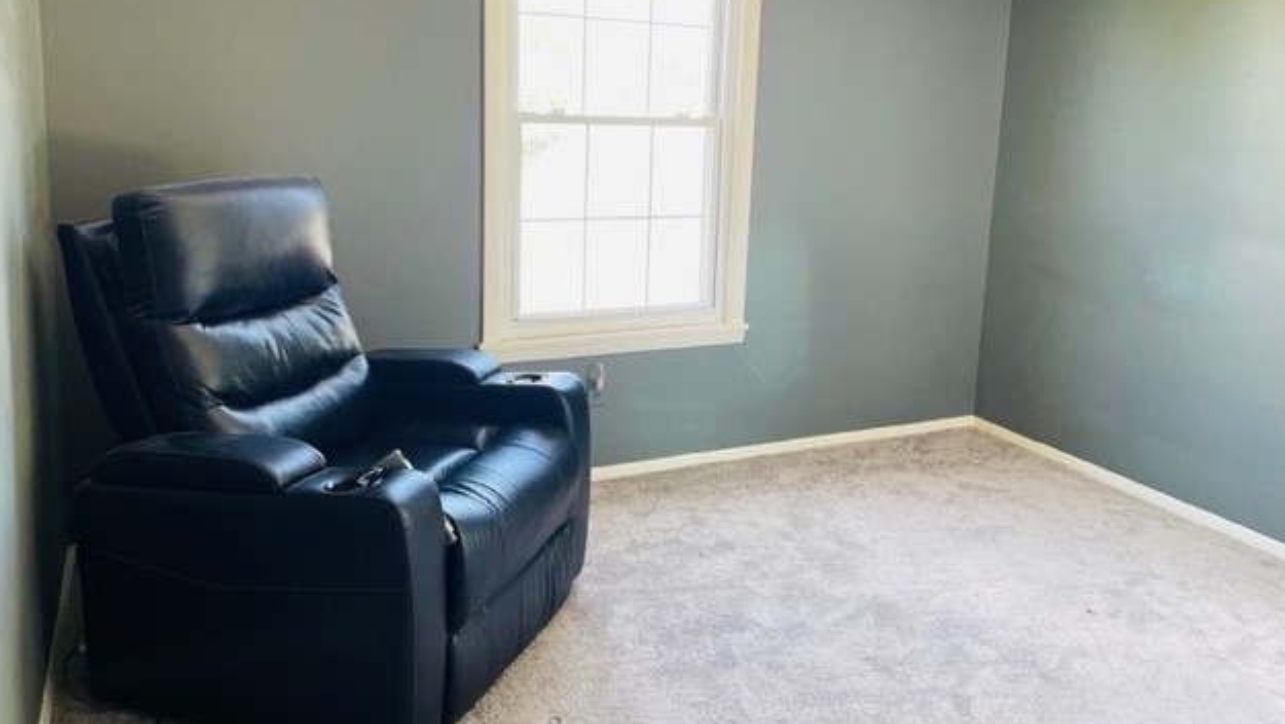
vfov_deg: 39.9
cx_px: 650
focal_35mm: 29
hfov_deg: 66.0
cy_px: 267
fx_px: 988
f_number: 1.6
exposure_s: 1/110
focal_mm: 4.2
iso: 125
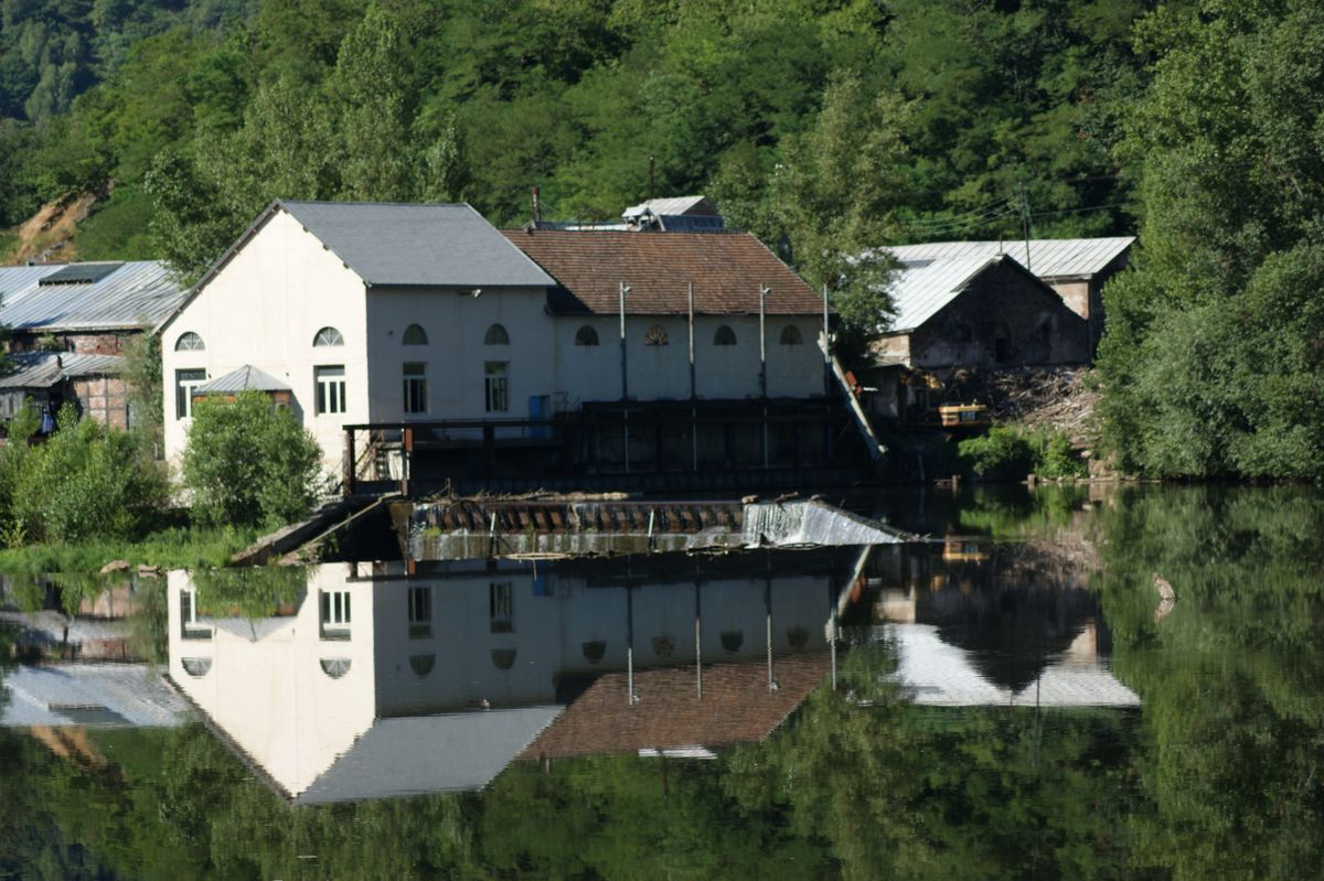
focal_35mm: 165
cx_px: 662
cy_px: 440
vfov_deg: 8.3
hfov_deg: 12.5
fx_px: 6066
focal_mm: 110
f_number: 5.6
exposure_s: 1/400
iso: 100
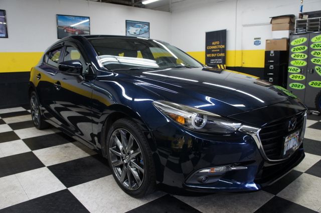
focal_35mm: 27
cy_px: 106
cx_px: 160
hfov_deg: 67.4
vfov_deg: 47.9
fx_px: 241
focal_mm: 18
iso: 250
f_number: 3.5
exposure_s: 1/30
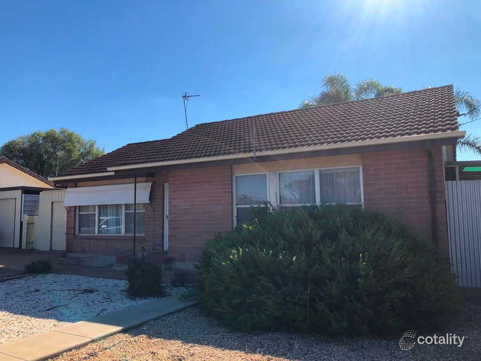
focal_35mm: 28
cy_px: 180
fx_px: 389
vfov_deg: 49.7
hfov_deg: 63.4
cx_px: 240
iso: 20
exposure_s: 1/2000
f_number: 1.8
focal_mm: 3.99
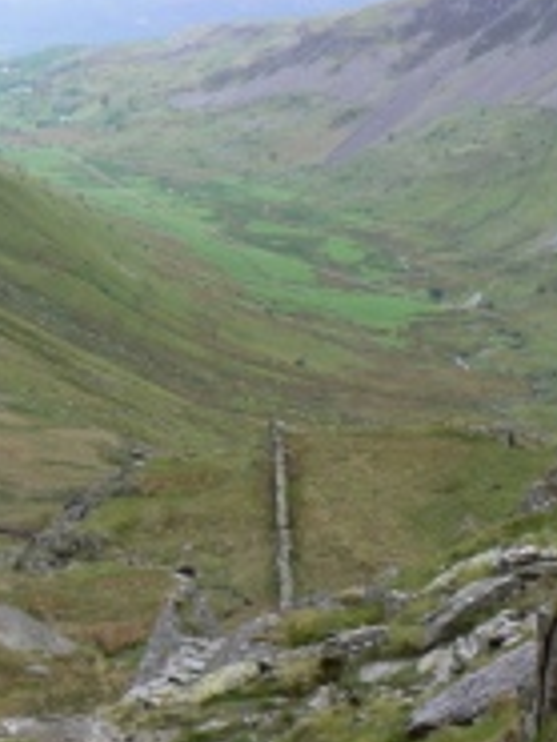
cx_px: 329
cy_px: 393
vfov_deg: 23.3
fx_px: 1800
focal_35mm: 84
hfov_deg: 17.6
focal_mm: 6
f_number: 4
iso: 80
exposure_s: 1/125
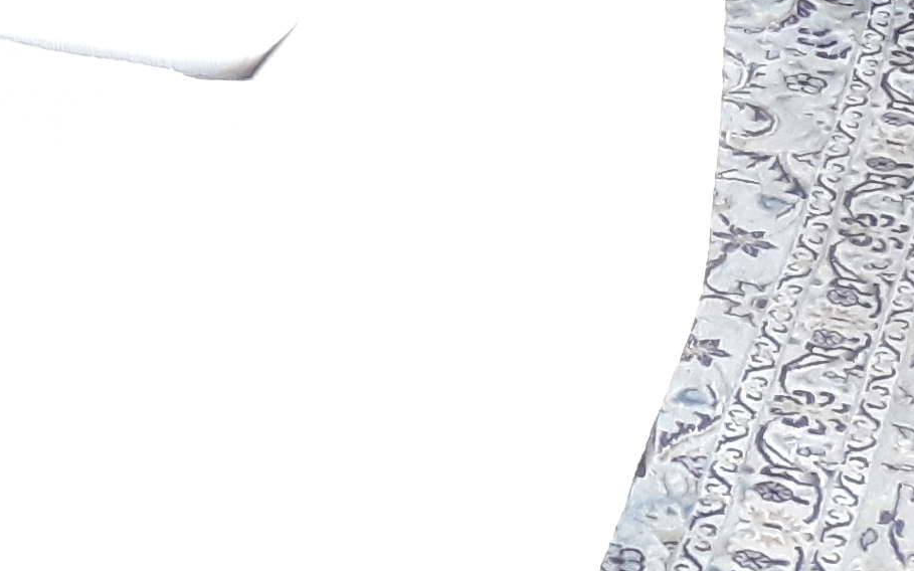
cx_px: -621
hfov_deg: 14.5
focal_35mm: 130
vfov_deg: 9.4
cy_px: -614
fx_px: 3238
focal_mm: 3.6
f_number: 1.9
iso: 200
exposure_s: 1/100
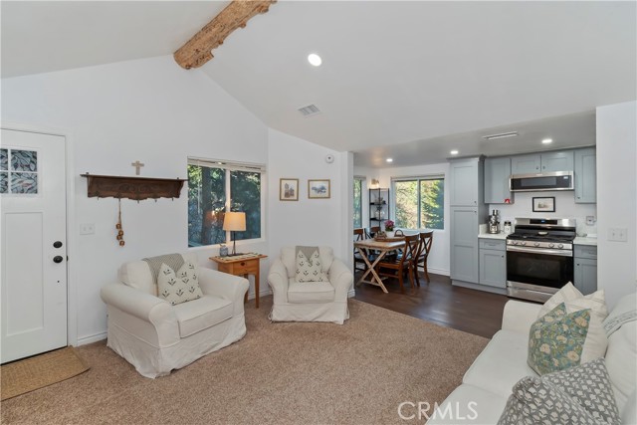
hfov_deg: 100.4
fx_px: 265
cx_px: 318
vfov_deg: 77.4
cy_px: 212
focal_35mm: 15
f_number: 8
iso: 400
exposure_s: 1/30
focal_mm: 10
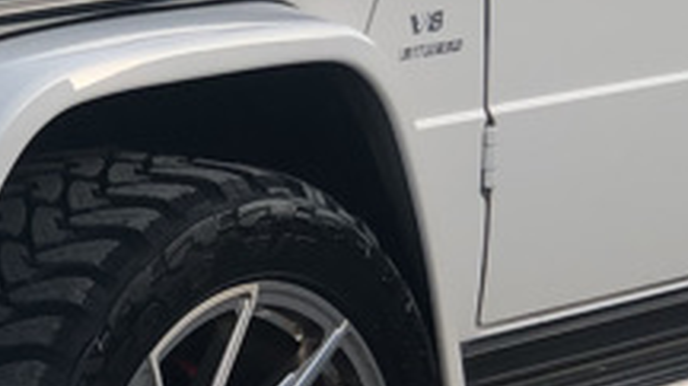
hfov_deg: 8.0
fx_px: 4903
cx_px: 147
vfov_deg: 4.5
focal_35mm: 269
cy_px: -22
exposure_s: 1/124
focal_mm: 6
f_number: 2.4
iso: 16
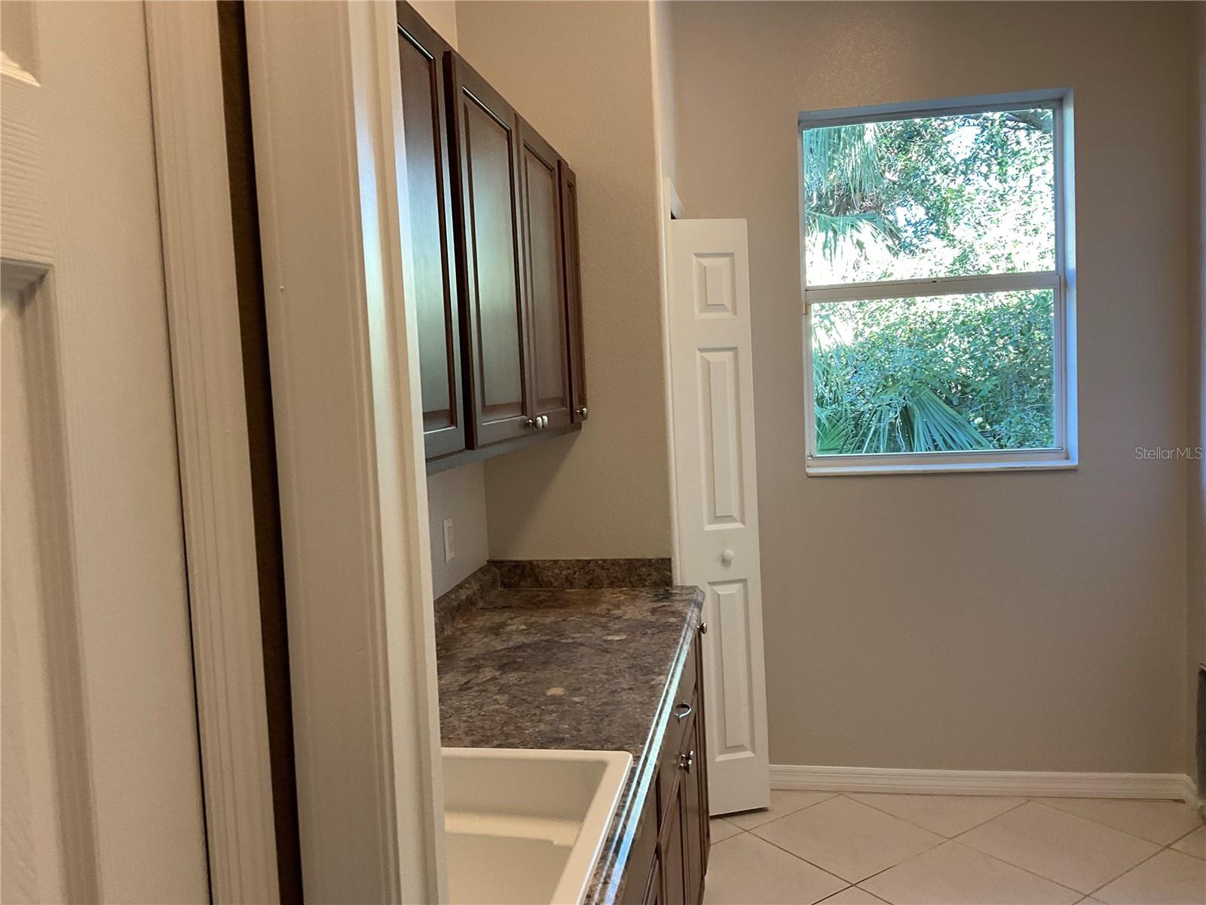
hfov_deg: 61.7
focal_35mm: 29
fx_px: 1010
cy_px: 452
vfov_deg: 48.2
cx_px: 603
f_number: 1.8
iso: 80
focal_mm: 3
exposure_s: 1/60
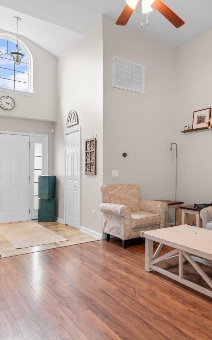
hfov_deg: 41.3
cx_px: 188
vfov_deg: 66.5
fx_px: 259
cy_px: 168
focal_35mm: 28
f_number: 4.8
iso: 100
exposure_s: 4
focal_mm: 12
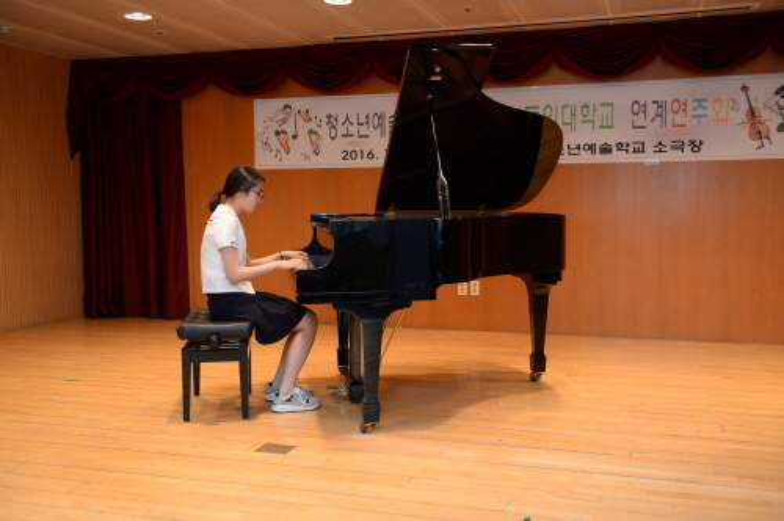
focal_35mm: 38
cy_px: 260
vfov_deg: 35.0
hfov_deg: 50.8
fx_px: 826
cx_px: 392
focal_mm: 38
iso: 1000
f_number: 3.2
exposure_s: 1/250
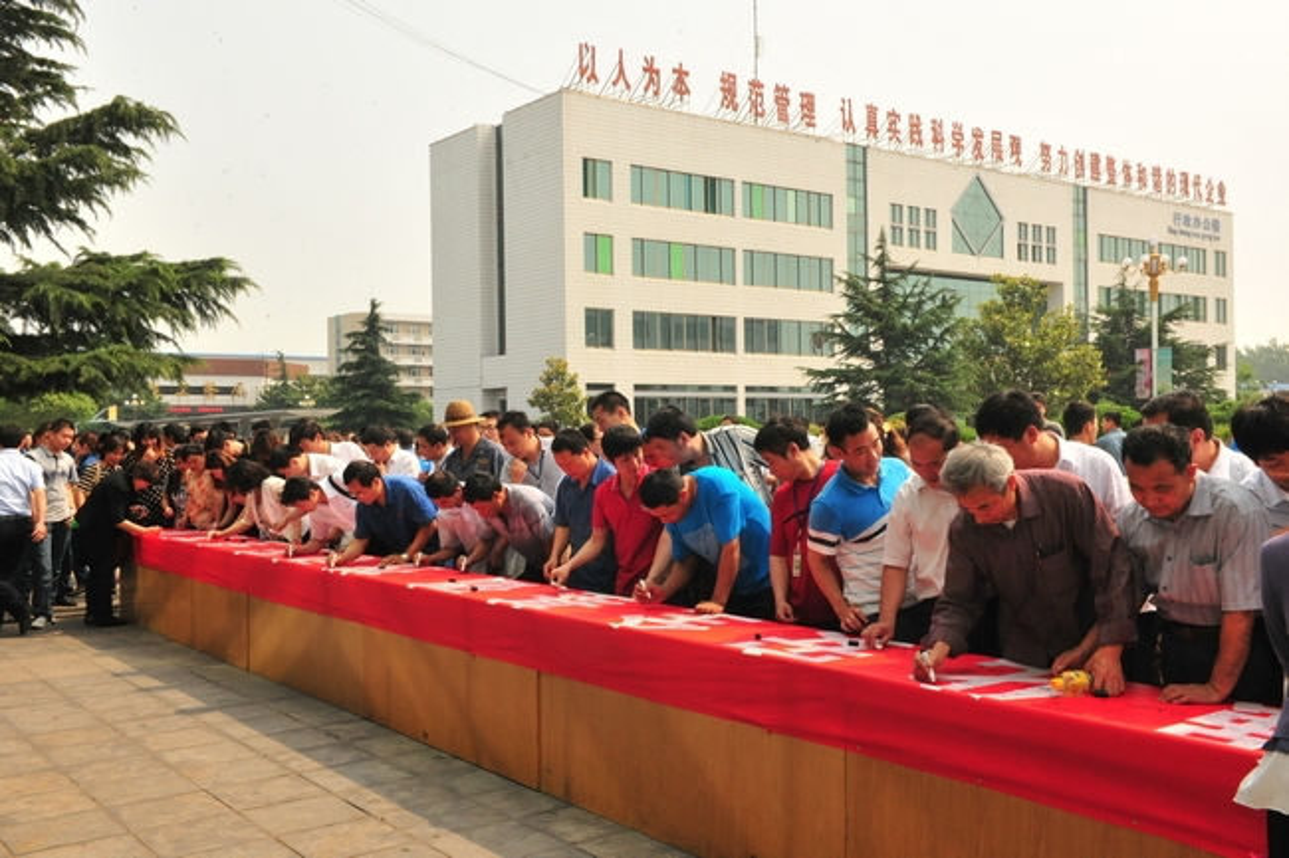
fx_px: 1253
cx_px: 644
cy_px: 429
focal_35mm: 35
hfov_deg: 54.4
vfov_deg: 37.8
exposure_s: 1/250
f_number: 22
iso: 1000
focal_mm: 35
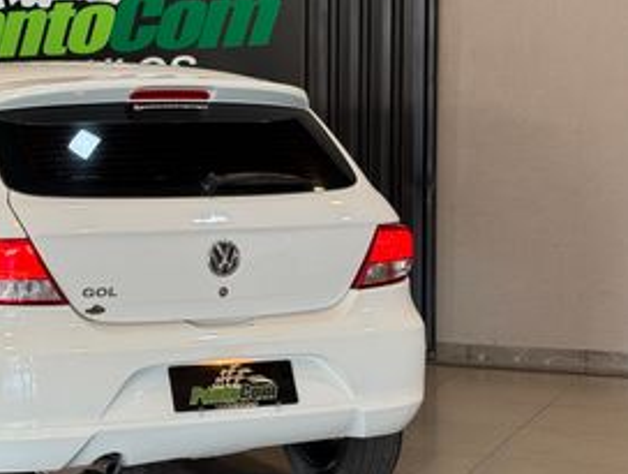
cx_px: 132
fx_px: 1508
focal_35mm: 83
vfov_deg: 17.8
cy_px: 259
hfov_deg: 23.2
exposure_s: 1/60
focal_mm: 6.76
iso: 64
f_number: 1.78
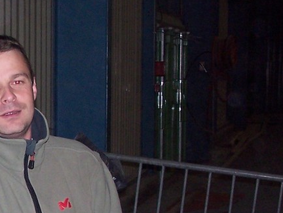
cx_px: -43
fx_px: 1234
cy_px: 194
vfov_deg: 9.8
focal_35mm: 151
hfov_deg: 12.8
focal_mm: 8.5
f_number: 3.2
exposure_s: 1/60
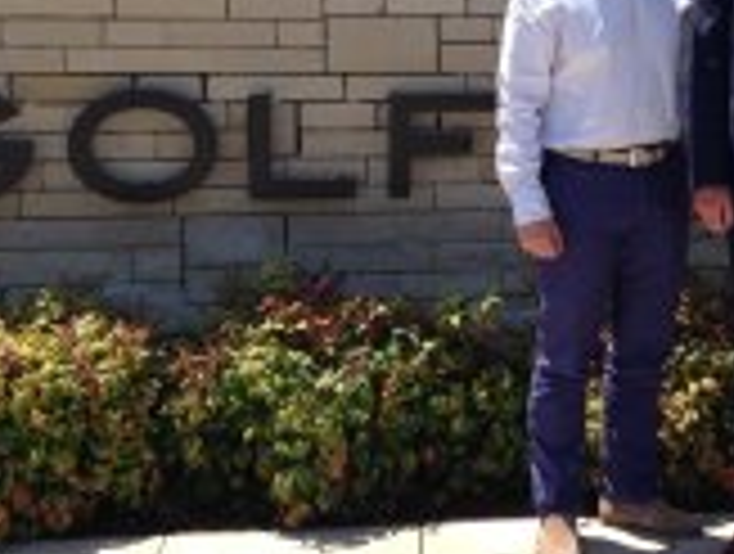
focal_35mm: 91
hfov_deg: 20.6
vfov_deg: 16.0
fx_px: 1934
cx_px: 770
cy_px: 5
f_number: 2.4
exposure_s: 1/935
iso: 50
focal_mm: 4.13
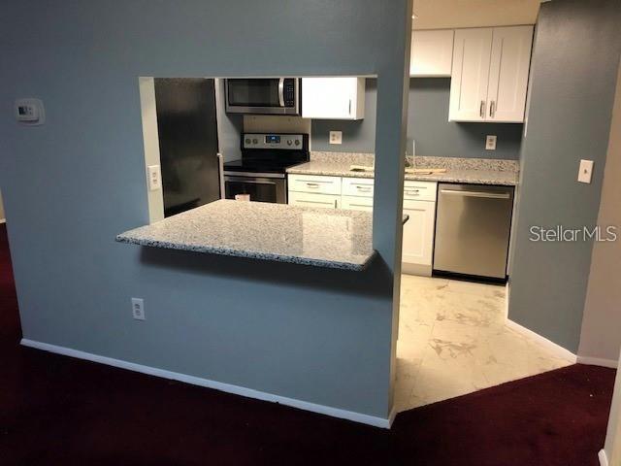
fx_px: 502
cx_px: 310
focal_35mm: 28
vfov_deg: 49.7
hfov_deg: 63.4
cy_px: 233
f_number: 1.8
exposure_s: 1/15
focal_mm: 3.99
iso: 64
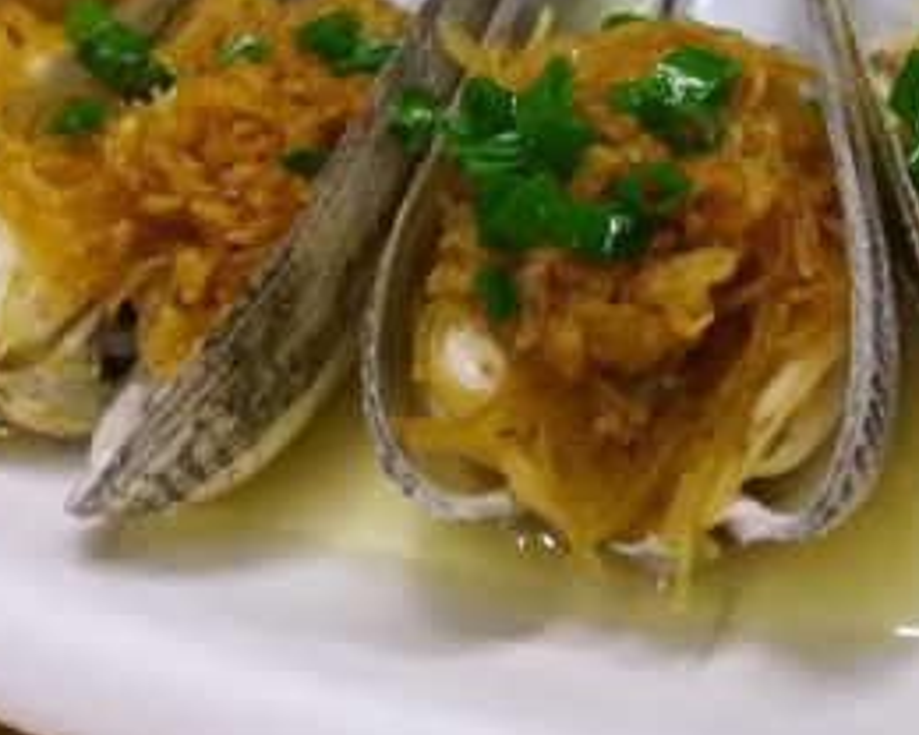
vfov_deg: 21.2
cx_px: 566
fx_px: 1931
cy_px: 101
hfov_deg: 26.7
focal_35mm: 71
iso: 400
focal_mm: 3.95
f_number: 4
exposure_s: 1/33.3
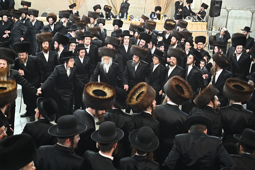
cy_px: 85
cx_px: 128
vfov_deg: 26.0
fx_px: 368
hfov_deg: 38.2
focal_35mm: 52
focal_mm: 52
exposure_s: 1/200
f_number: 4
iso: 5000
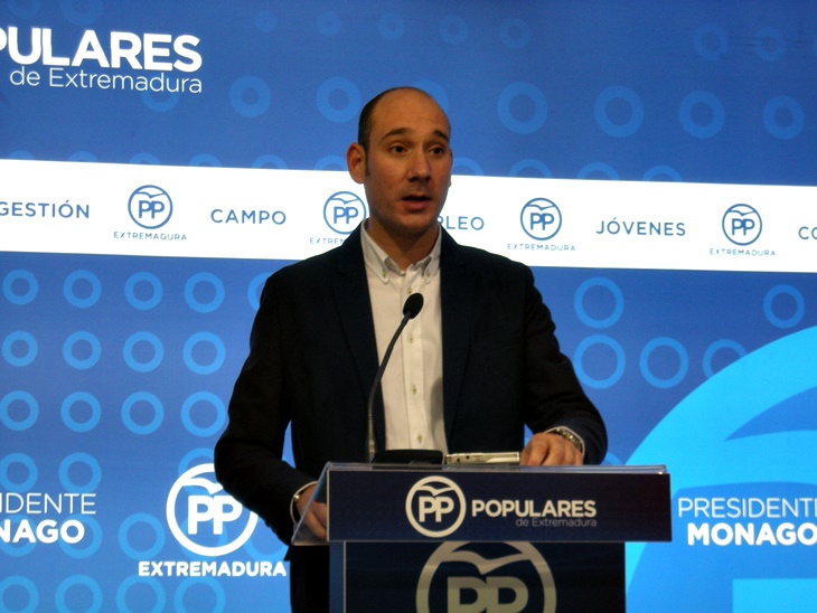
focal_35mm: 94
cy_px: 306
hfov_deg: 20.9
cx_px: 408
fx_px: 2219
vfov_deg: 15.7
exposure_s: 1/33
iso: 120
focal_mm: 15.3
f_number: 4.4
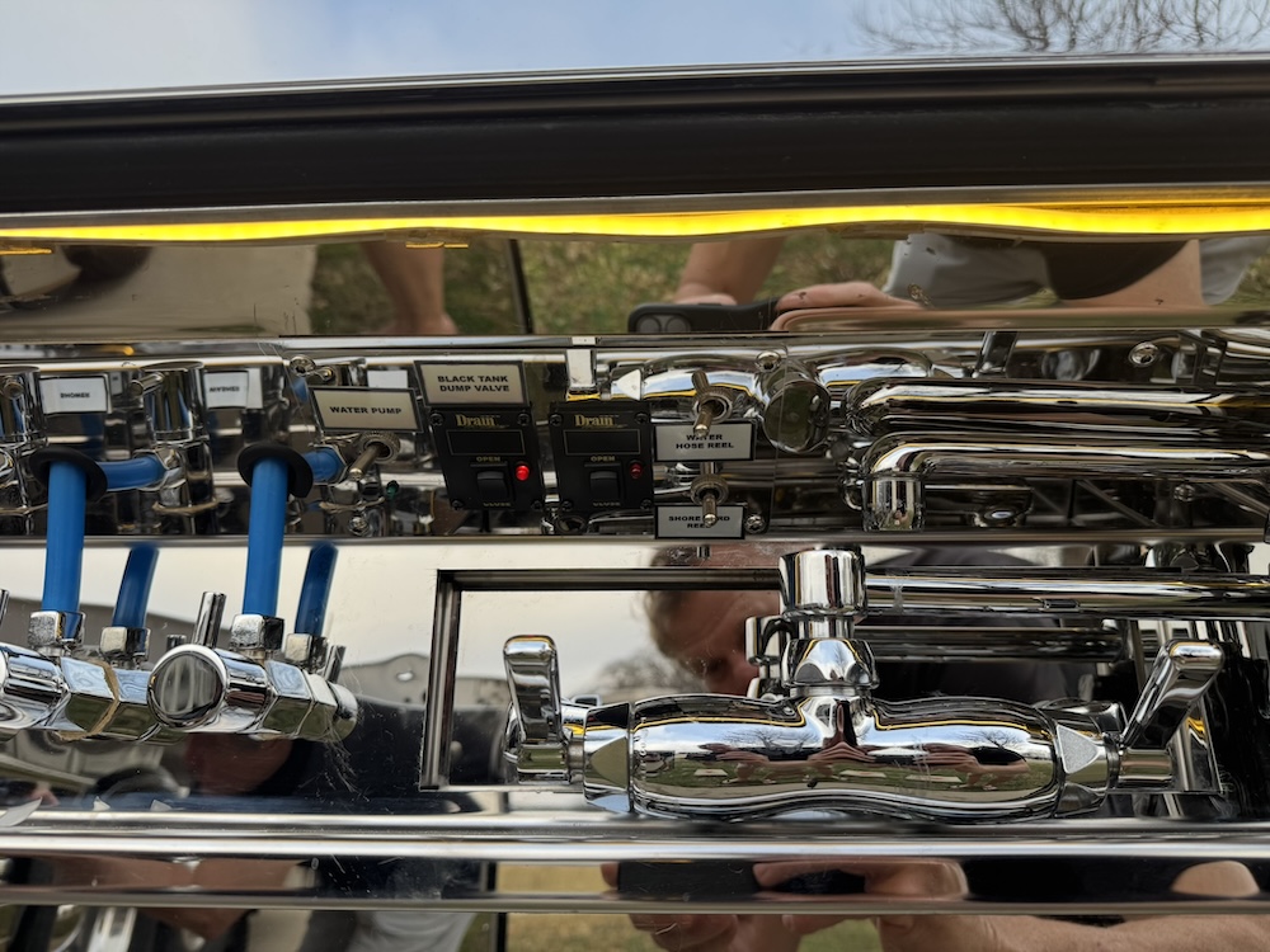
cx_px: 635
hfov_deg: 71.6
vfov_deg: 56.8
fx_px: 881
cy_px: 476
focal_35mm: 24
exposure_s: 1/379
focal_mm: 6.76
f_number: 1.78
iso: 80
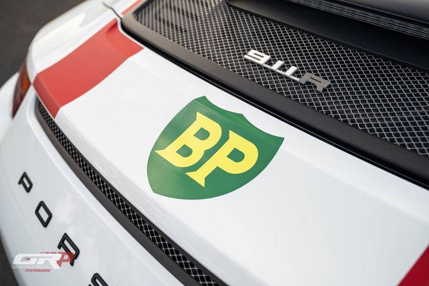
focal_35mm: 34
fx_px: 405
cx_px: 214
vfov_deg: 38.9
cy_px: 143
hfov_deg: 55.8
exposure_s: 1/125
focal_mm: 34
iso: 100
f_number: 4
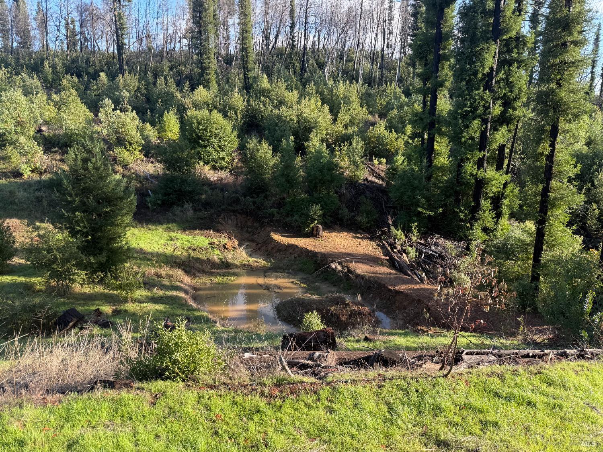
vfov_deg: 56.8
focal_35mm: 24
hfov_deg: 71.6
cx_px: 302
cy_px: 226
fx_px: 418
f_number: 1.78
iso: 80
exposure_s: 1/598
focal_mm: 6.76
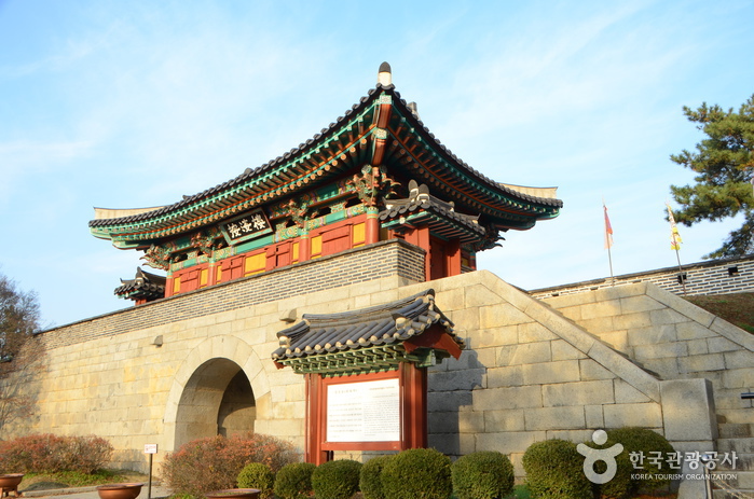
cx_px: 377
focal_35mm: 30
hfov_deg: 62.0
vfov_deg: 43.4
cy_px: 250
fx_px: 627
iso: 200
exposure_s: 1/80
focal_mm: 20
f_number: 9
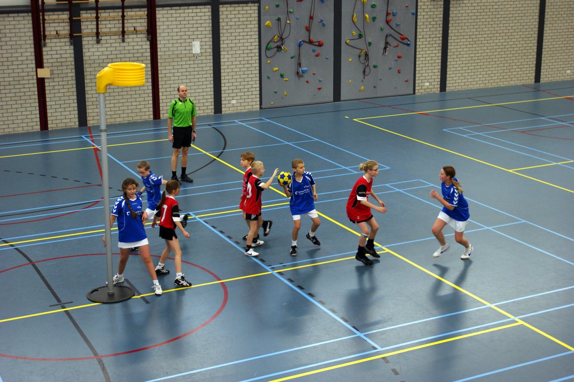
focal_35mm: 52
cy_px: 191
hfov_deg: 37.9
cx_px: 287
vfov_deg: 25.7
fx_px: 837
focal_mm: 35
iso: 400
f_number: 2.8
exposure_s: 1/200
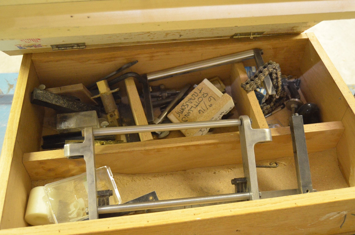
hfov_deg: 49.6
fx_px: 384
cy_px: 118
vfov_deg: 34.1
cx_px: 178
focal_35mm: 39
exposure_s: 1/60
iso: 3200
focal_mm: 26
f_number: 4
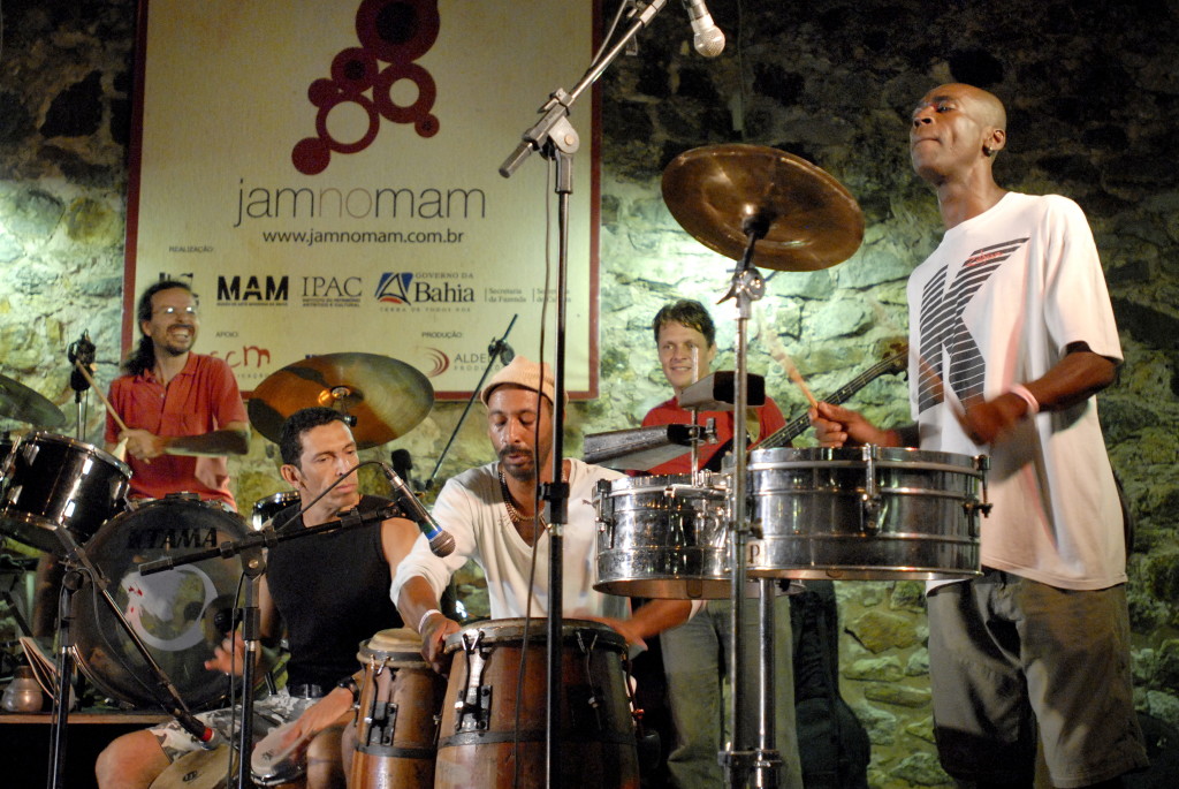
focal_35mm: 52
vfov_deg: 25.8
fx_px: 1721
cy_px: 394
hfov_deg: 37.8
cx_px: 590
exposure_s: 1/40
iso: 1250
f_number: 2.8
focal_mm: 35
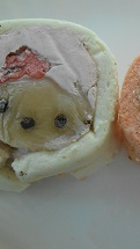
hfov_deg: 17.0
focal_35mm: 70
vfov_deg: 30.1
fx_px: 462
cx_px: 128
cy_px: 130
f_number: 3.8
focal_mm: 5.3
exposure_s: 1/30
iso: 320
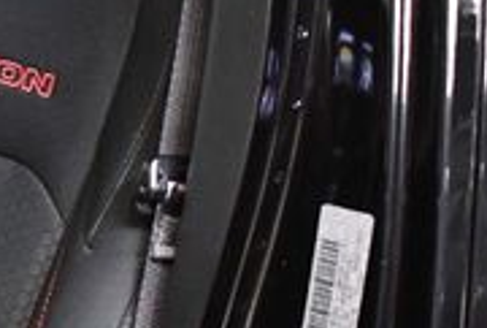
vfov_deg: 9.7
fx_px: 1926
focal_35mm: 142
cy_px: 245
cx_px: -360
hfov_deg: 13.2
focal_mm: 20
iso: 3200
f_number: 3.5
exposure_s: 1/100
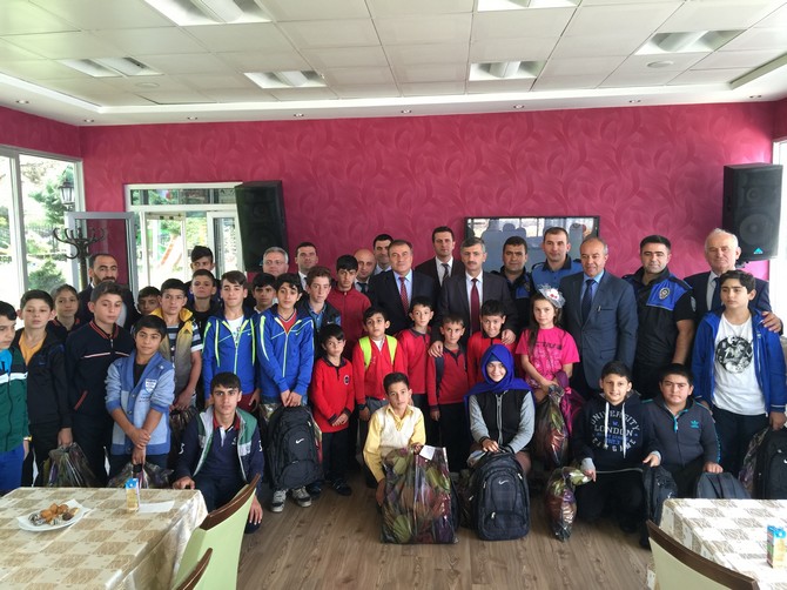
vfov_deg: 48.2
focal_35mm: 29
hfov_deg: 61.7
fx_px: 659
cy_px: 295
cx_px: 394
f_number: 2.2
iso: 40
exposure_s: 1/33
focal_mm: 4.15
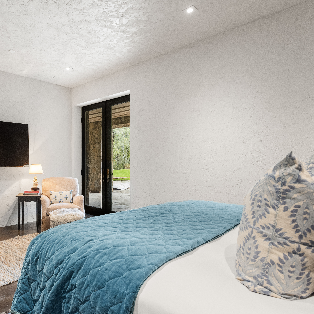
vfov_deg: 62.9
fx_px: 257
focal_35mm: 25
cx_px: 74
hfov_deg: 59.2
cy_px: 160
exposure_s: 1/5
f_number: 7.1
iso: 1600
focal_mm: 19
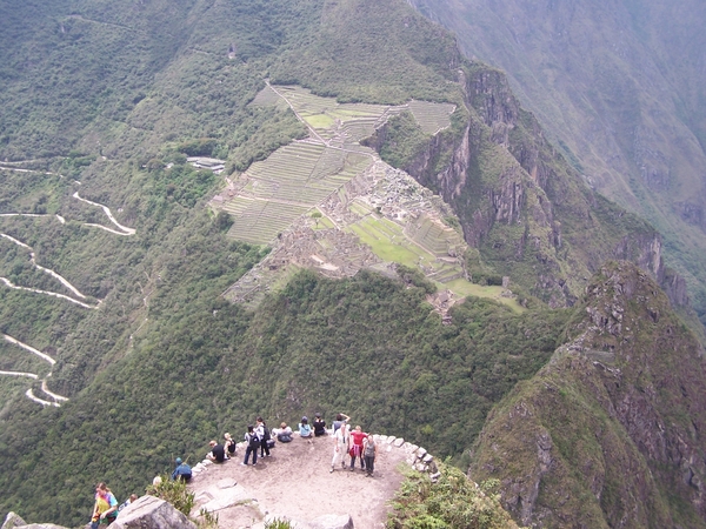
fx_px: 775
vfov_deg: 37.7
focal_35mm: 38
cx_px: 353
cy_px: 264
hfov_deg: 49.0
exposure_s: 1/640
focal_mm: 6.3
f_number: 2.8
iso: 80
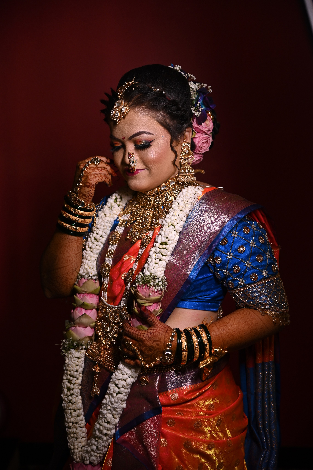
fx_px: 679
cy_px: 235
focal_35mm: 52
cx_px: 156
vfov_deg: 38.2
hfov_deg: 26.0
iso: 800
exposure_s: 1/200
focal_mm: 52
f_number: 2.8
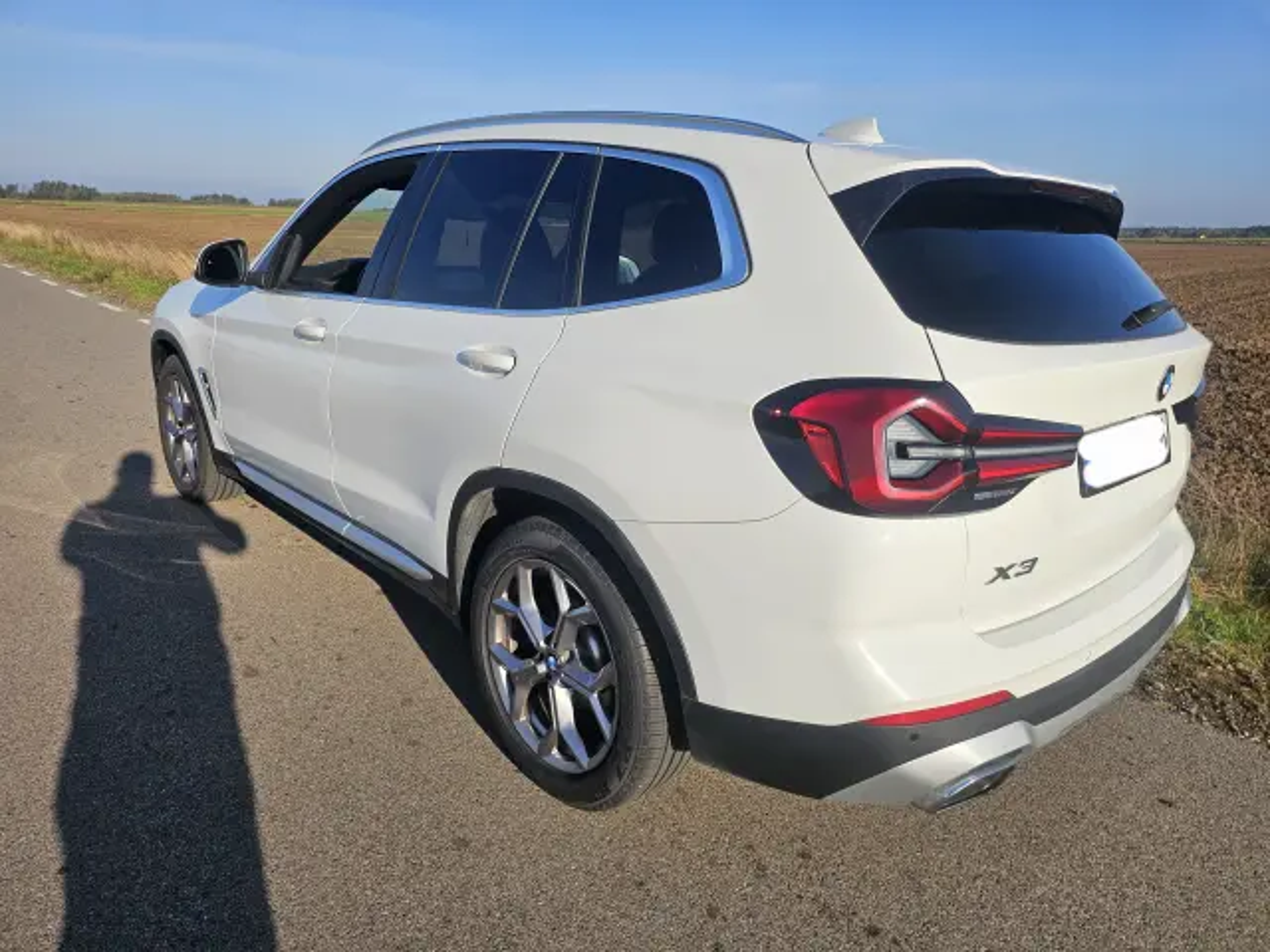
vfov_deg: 58.9
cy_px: 476
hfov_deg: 73.9
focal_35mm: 23
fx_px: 844
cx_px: 635
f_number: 1.7
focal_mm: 6.3
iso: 10
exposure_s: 1/1000
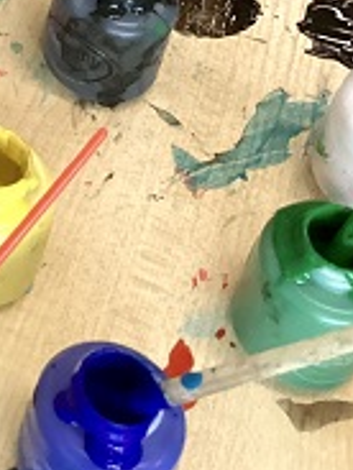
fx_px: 1523
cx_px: -269
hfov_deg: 12.2
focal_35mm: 112
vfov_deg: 15.7
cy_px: -294
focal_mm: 3.3
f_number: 2.4
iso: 320
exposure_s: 1/30
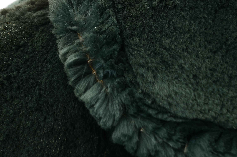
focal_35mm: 293
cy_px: 67
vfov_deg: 4.7
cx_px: 112
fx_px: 1924
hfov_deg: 7.0
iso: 160
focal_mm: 105
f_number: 8
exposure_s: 1/60
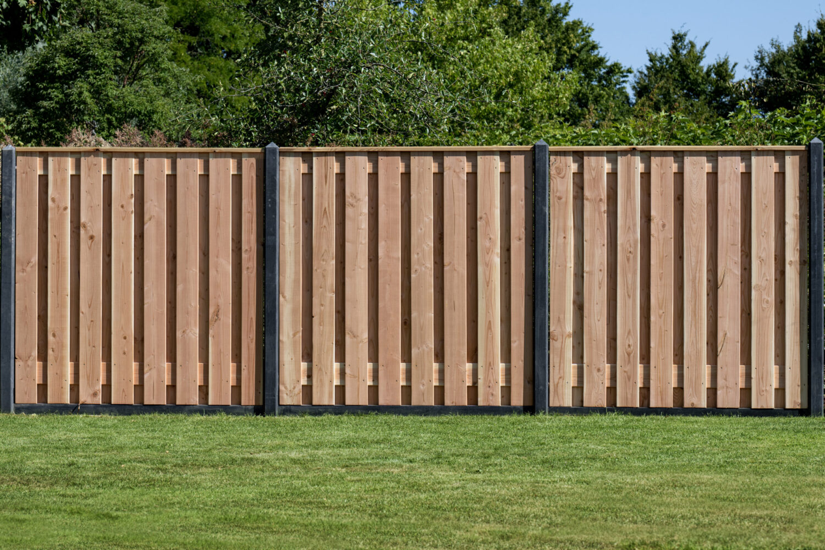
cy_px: 275
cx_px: 412
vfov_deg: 14.4
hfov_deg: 21.5
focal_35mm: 95
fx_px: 2177
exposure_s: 1/400
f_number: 7.1
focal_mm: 95
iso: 160
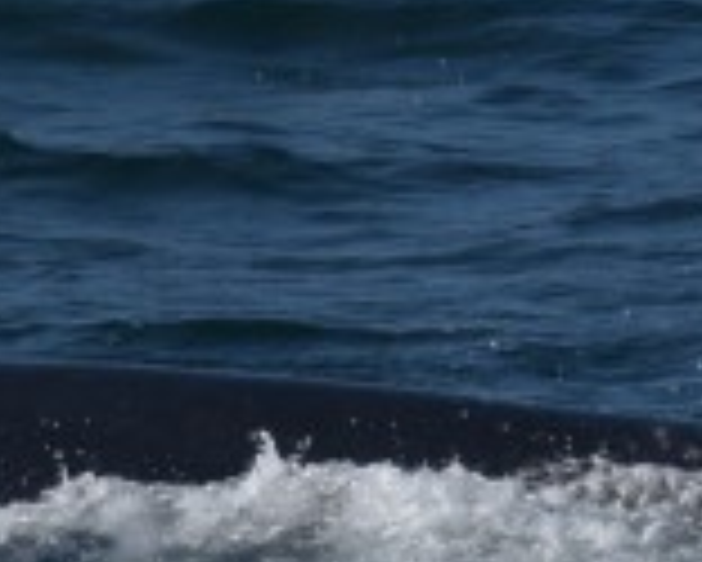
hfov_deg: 1.5
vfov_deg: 1.2
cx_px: -126
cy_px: 346
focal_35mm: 1267
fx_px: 26340
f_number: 5
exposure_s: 1/4000
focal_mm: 130
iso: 200
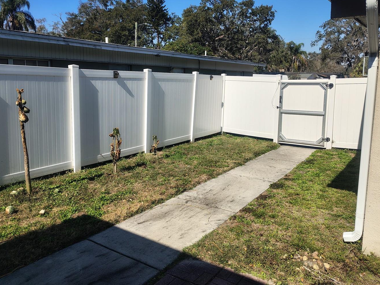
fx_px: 318
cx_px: 185
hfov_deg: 61.7
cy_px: 124
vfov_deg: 48.1
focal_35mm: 29
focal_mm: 5.56
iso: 100
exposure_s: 1/1910
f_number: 1.8
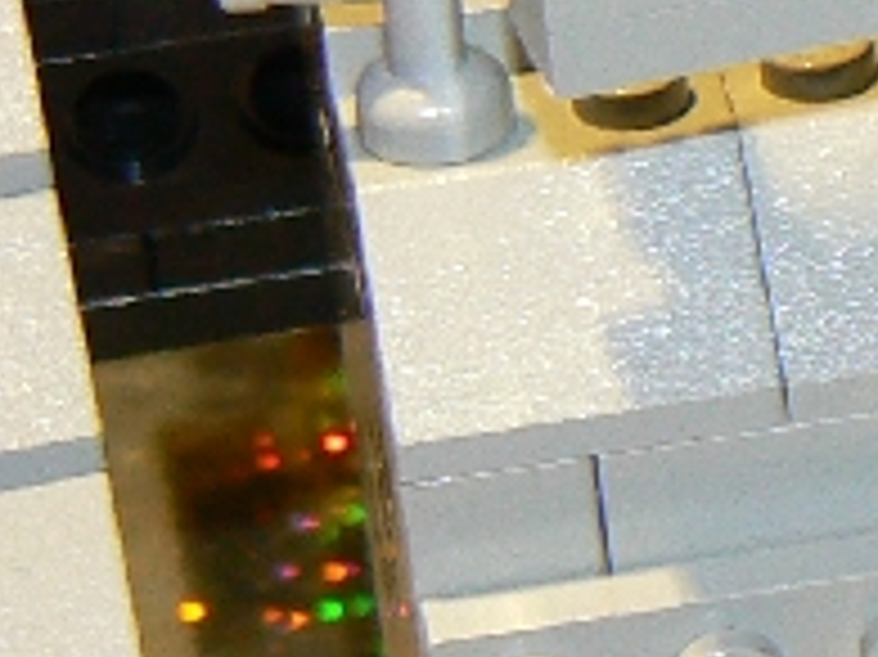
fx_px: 8111
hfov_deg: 6.0
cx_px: 2058
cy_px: 306
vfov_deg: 4.6
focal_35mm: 320
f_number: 3.2
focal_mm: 10.2
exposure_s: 1/30
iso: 100
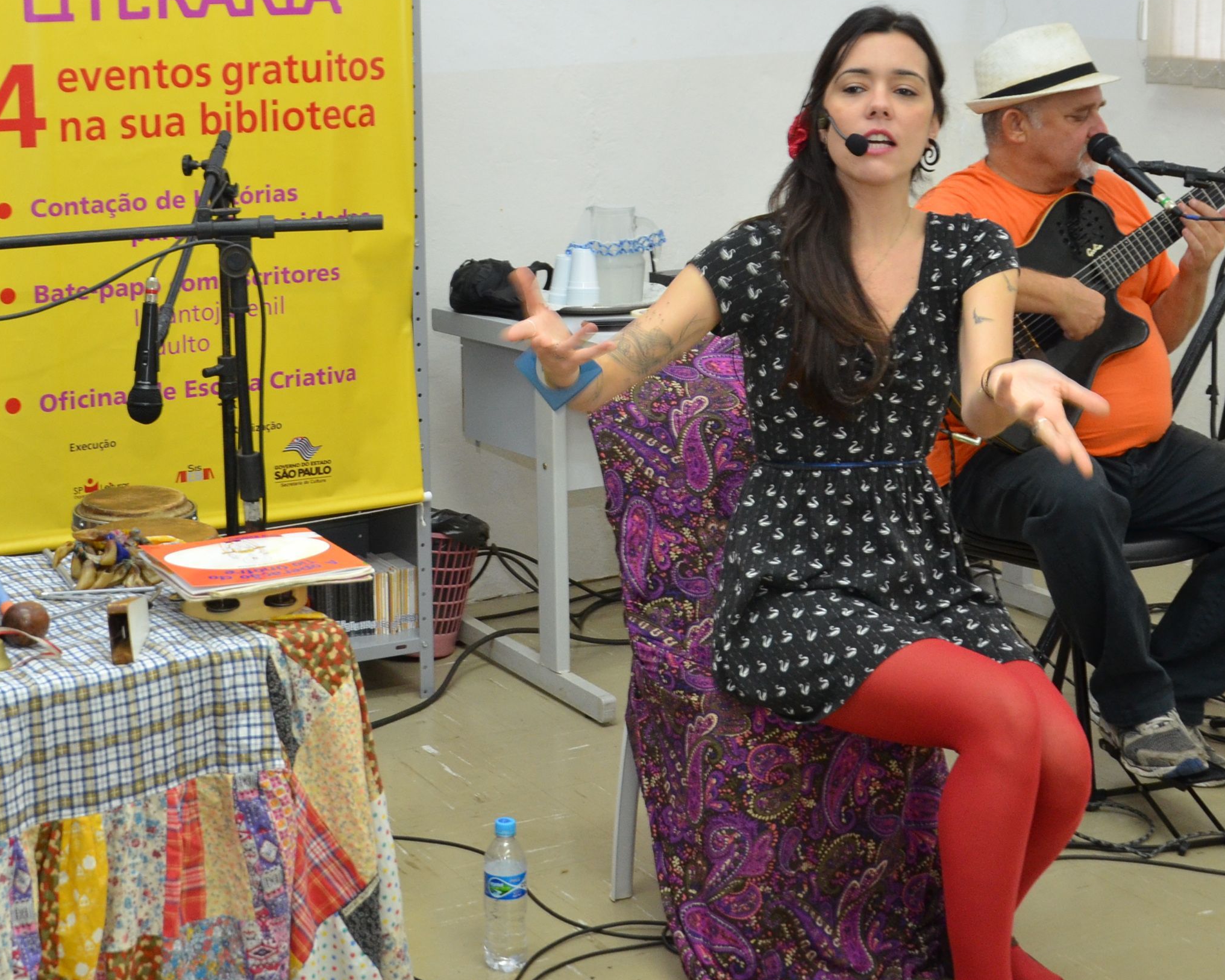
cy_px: 266
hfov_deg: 29.4
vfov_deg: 23.7
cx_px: 387
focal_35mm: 64
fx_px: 2315
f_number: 4
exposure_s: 1/60
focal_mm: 25
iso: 800
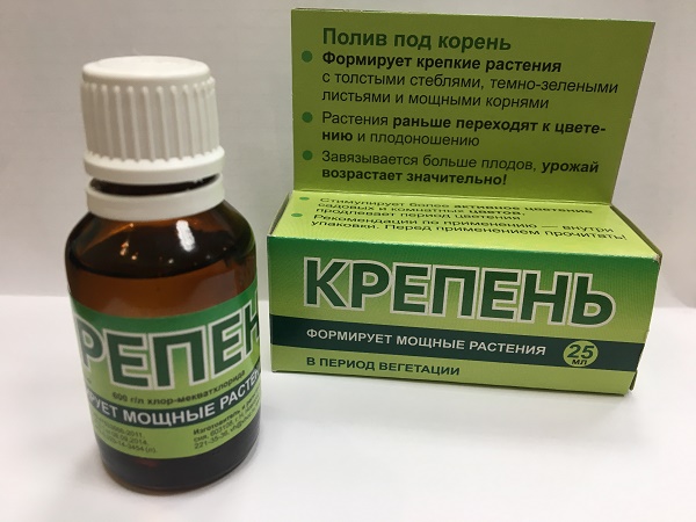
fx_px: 583
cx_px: 348
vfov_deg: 48.2
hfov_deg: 61.7
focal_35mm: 29
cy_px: 261
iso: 25
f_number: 2.2
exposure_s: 1/33
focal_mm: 4.15
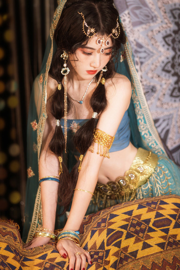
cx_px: 87
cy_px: 113
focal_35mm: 99
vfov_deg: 20.6
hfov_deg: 13.8
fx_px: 742
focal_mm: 85
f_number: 2.2
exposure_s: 1/125
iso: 640
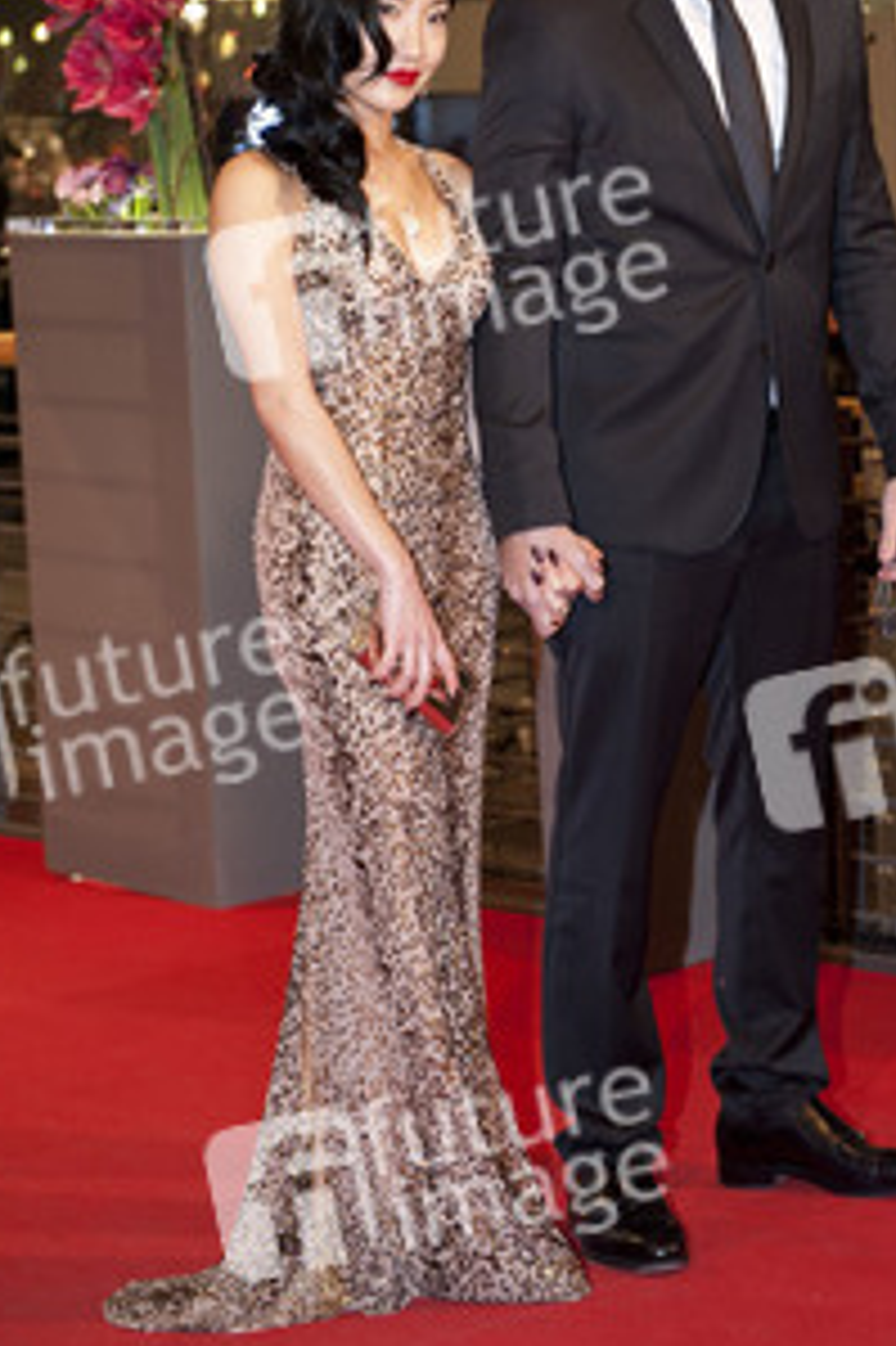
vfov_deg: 24.4
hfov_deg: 16.4
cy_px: 500
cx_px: 570
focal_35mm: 83
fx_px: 3102
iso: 1600
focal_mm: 62
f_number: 4
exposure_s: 1/125
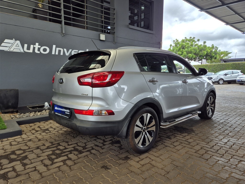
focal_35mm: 23
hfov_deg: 73.9
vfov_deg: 58.9
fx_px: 163
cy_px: 92
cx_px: 122
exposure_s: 1/258
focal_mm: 5.4
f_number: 1.8
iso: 25
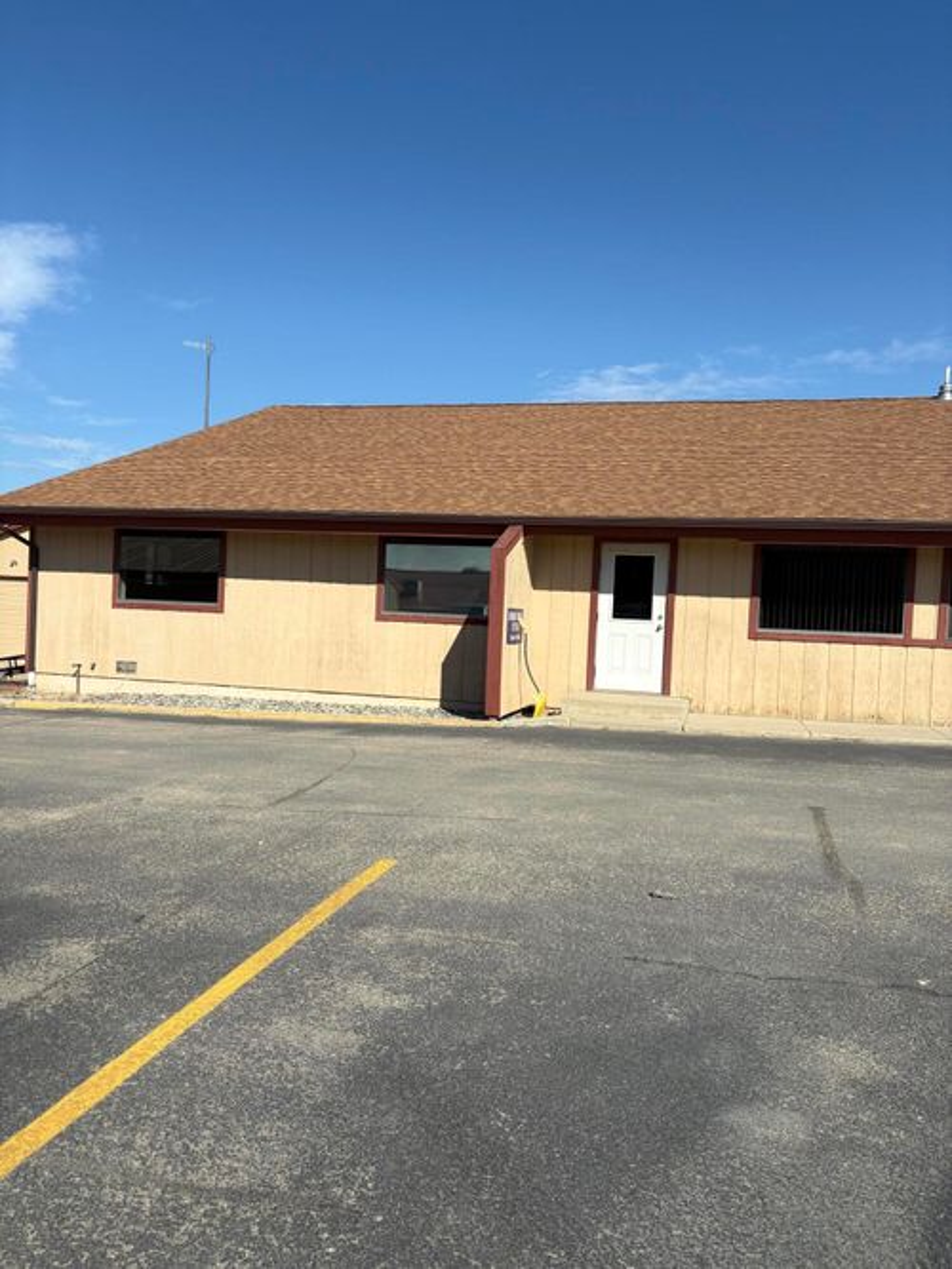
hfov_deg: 53.0
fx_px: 954
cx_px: 476
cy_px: 634
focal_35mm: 26
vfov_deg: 67.3
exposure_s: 1/4608
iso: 50
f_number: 1.6
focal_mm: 5.96
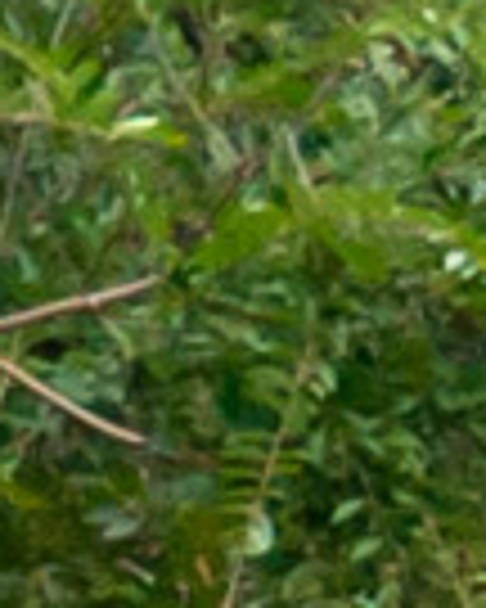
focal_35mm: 1246
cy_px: 1446
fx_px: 22403
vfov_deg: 1.5
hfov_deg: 1.2
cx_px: 2412
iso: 320
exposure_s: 1/320
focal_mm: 80
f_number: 6.3
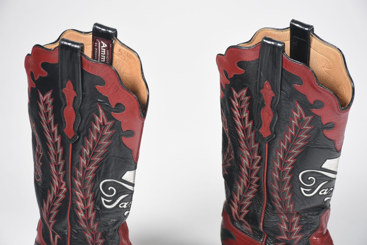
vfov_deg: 12.2
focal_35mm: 112
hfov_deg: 18.2
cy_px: 122
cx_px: 184
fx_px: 1148
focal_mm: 75
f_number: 8
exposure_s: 1/125
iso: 200
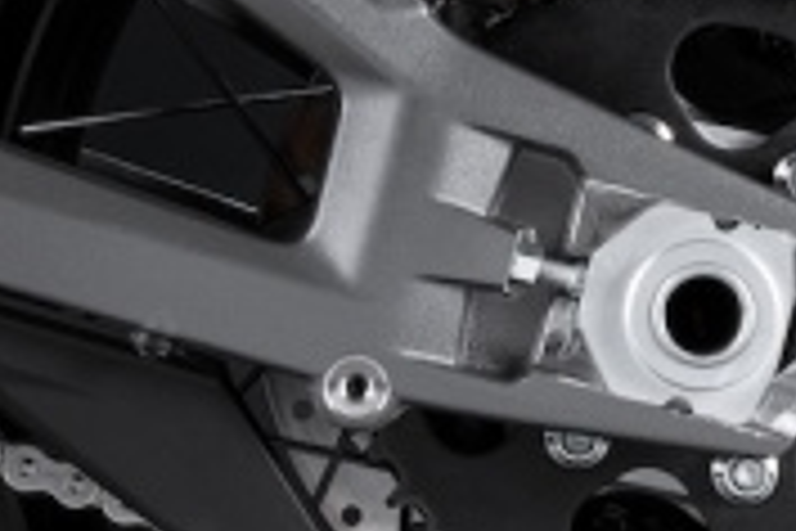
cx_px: 270
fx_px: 4289
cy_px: 238
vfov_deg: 7.1
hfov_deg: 10.6
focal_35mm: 194
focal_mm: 43
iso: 100
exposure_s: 1/125
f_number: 11
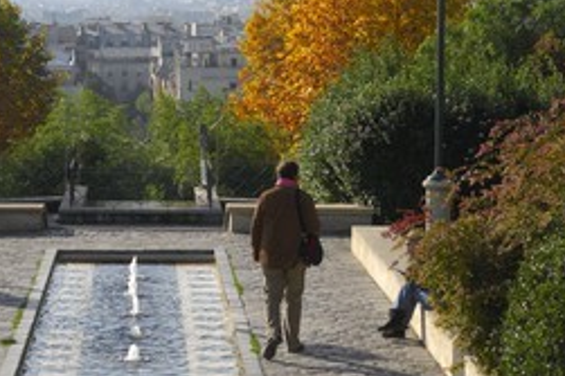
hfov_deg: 15.5
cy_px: 158
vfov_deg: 10.5
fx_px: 2055
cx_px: 105
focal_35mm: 131
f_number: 11
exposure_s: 1/160
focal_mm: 52
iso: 160
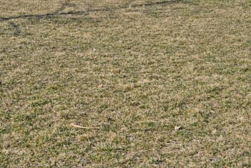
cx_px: 67
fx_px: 697
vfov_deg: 12.6
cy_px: -122
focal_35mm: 100
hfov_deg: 20.3
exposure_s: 1/500
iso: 100
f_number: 8
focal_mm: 28
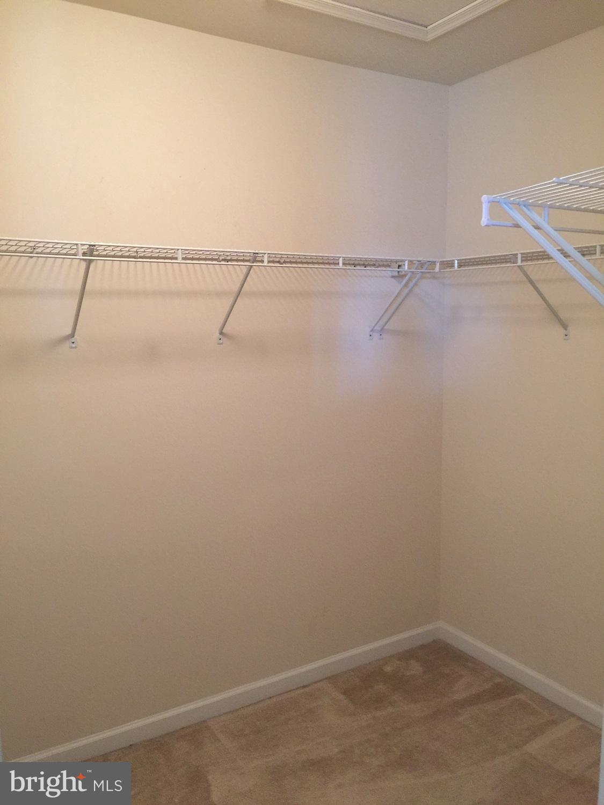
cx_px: 302
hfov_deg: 48.2
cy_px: 402
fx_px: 675
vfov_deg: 61.7
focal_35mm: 29
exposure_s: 1/15
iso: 80
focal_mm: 4.15
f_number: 2.2
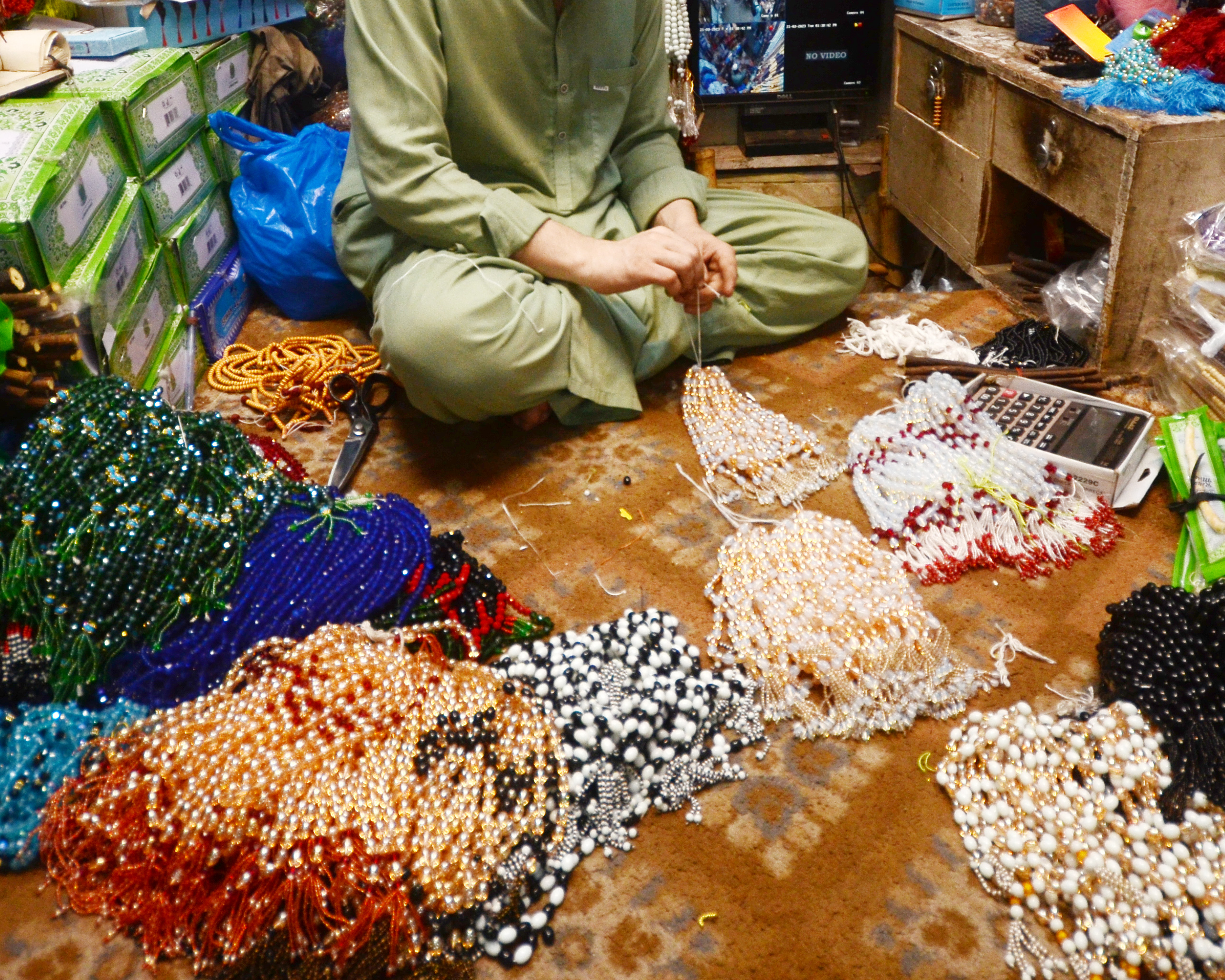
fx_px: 979
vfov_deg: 52.2
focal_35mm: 27
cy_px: 329
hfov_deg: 63.9
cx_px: 686
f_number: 4
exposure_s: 1/125
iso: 500
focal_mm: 10
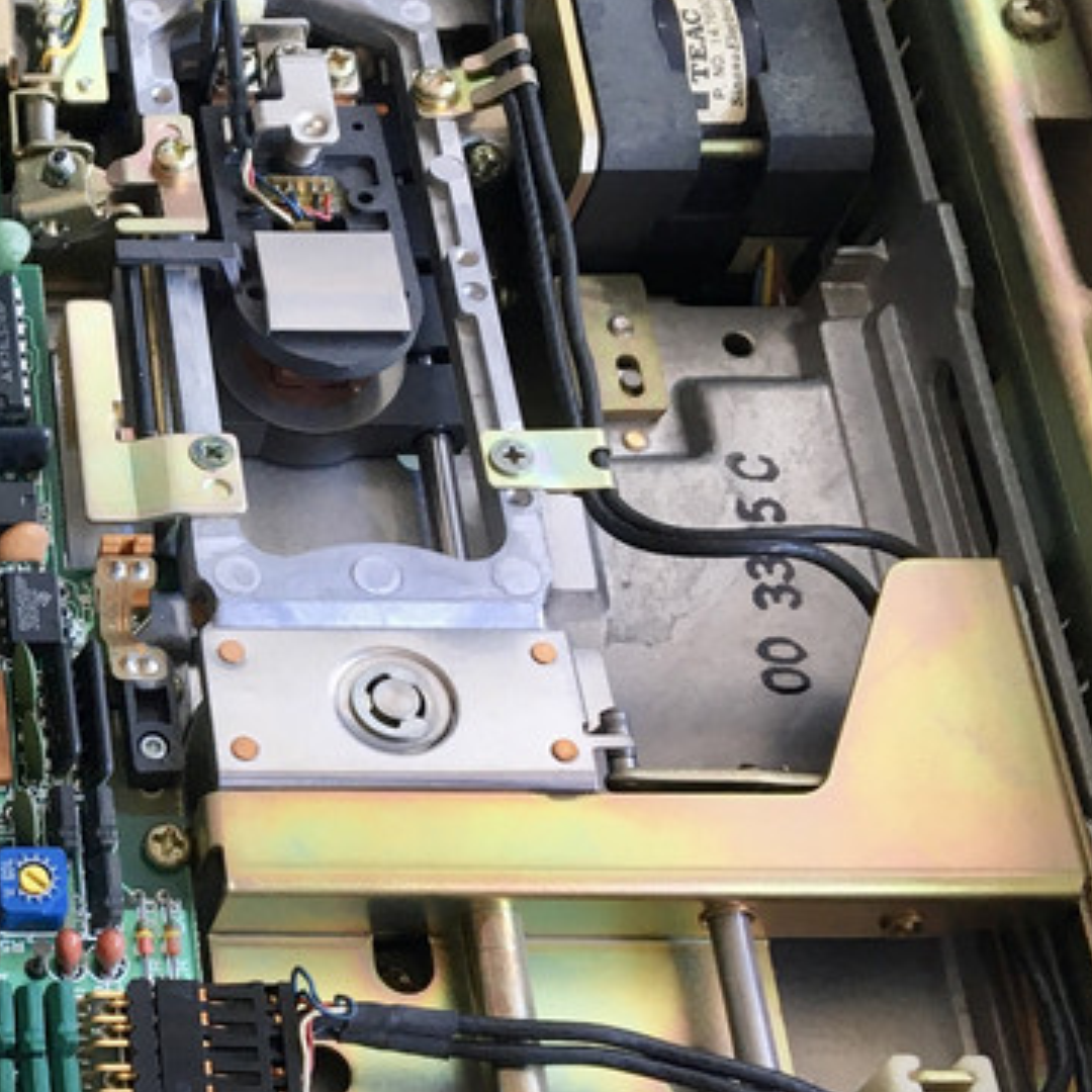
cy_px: 537
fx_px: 2712
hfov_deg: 20.7
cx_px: -329
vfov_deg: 22.8
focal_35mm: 76
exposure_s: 1/33
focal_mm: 4.15
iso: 40
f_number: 2.2
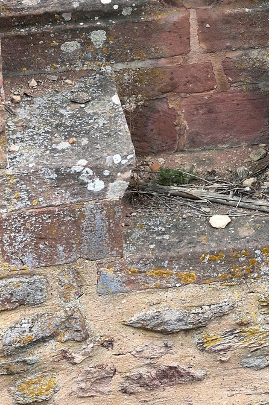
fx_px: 2819
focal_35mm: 251
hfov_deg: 5.4
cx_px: 445
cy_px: -99
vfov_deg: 8.1
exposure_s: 1/100
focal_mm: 70
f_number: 8
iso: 200
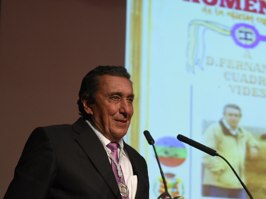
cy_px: 86
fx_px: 1129
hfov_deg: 13.4
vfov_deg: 10.1
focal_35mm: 147
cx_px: 213
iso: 2500
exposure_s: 1/125
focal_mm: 85
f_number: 4.5
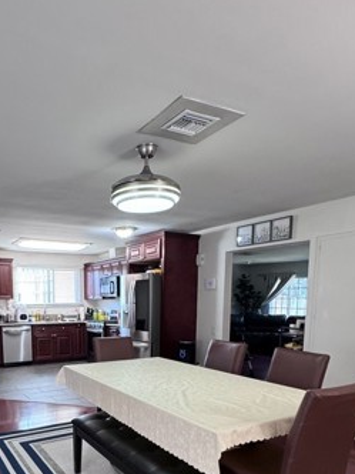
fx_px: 369
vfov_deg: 62.1
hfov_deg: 49.8
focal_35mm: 27
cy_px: 348
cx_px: 101
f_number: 2.2
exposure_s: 1/120
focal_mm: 2.22
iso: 250
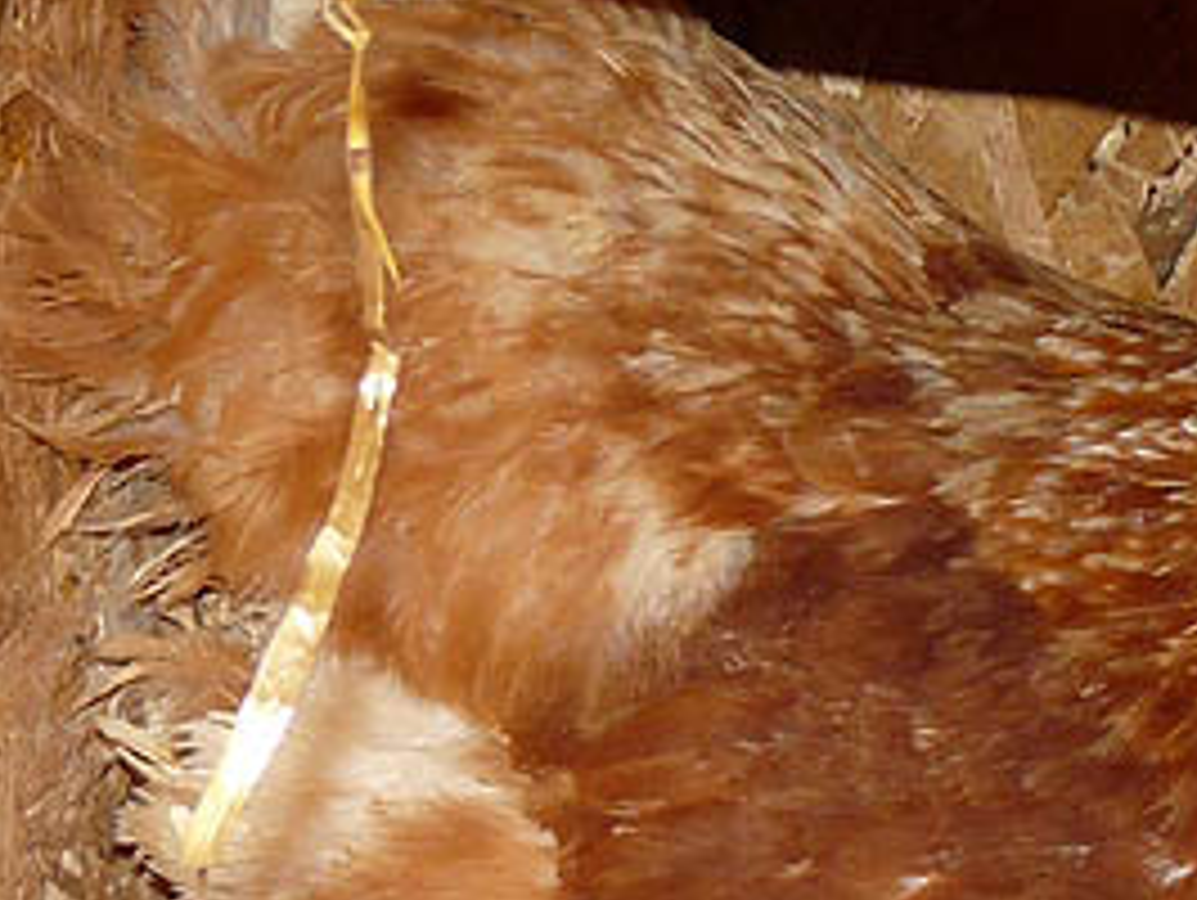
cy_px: 878
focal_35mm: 221
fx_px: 7649
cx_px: 747
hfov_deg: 8.9
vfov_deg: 6.7
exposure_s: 1/30
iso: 100
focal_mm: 9.2
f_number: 3.2
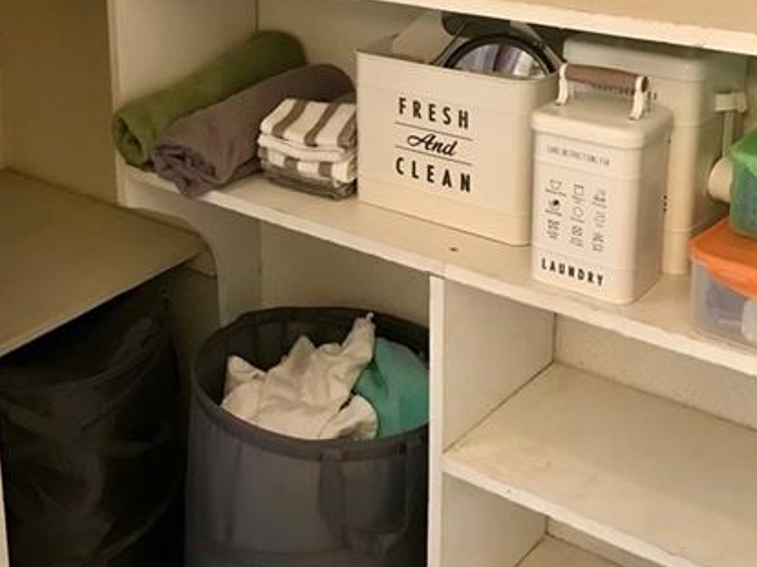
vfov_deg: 27.2
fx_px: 1137
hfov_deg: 36.7
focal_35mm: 52
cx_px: 305
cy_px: 77
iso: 80
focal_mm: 3.99
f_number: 1.8
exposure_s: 1/15
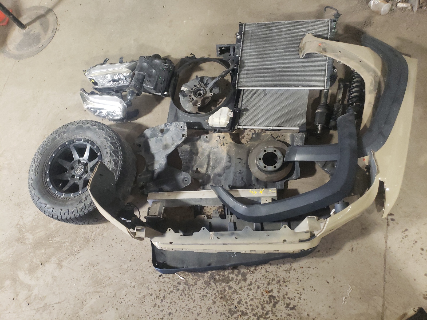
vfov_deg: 53.1
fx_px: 321
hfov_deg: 67.3
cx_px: 214
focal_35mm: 26
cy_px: 160
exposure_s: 1/30
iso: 343
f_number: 1.5
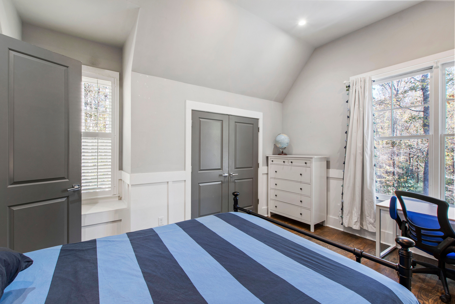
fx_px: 190
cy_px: 152
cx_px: 228
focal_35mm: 15
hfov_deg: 100.4
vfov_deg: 77.3
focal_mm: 10
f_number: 8
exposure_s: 1.6
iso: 100
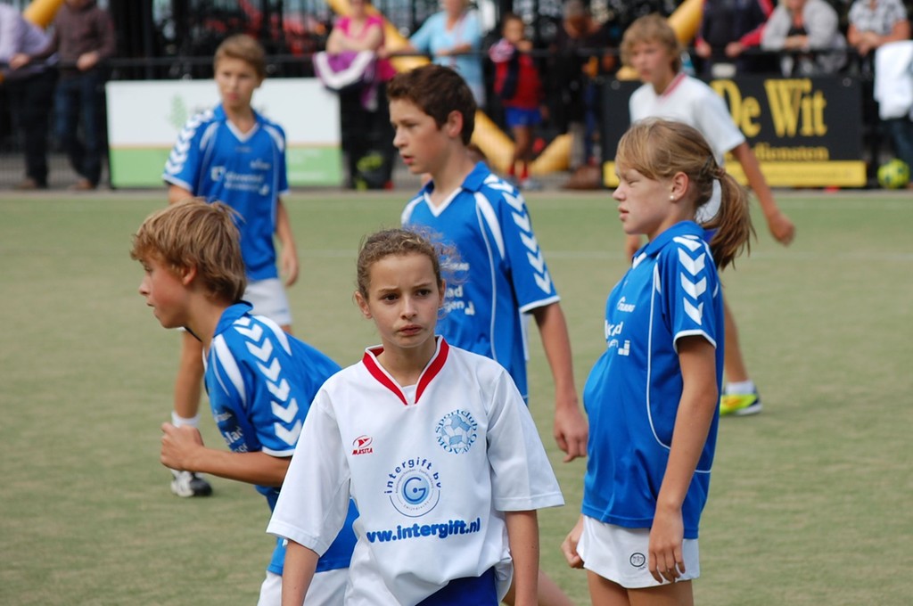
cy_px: 303
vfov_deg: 8.7
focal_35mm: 158
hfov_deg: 13.1
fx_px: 3989
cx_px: 456
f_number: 5.6
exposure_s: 1/500
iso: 200
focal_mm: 105
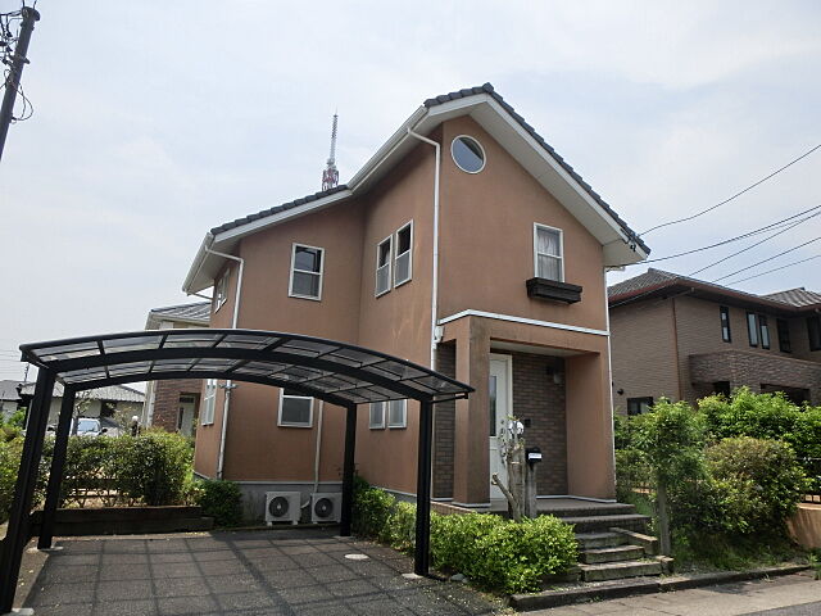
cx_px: 410
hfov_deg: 71.6
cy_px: 308
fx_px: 569
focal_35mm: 24
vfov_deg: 56.8
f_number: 7.9
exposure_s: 1/200
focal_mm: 4.24
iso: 80
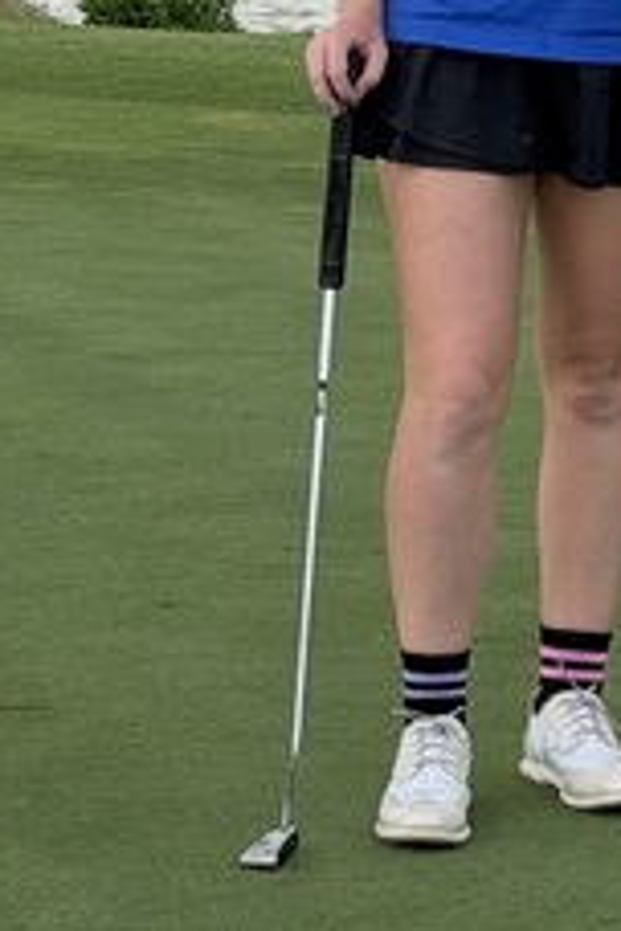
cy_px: -229
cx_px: 609
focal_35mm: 224
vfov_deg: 9.1
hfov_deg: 6.1
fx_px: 5796
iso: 64
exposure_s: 1/4587
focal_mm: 6.76
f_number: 1.78
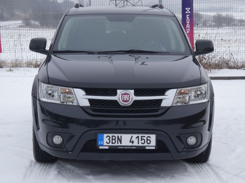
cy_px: 92
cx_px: 122
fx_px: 602
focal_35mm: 85
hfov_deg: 23.0
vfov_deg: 17.4
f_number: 5.6
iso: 125
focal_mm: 15.2
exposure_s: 1/80
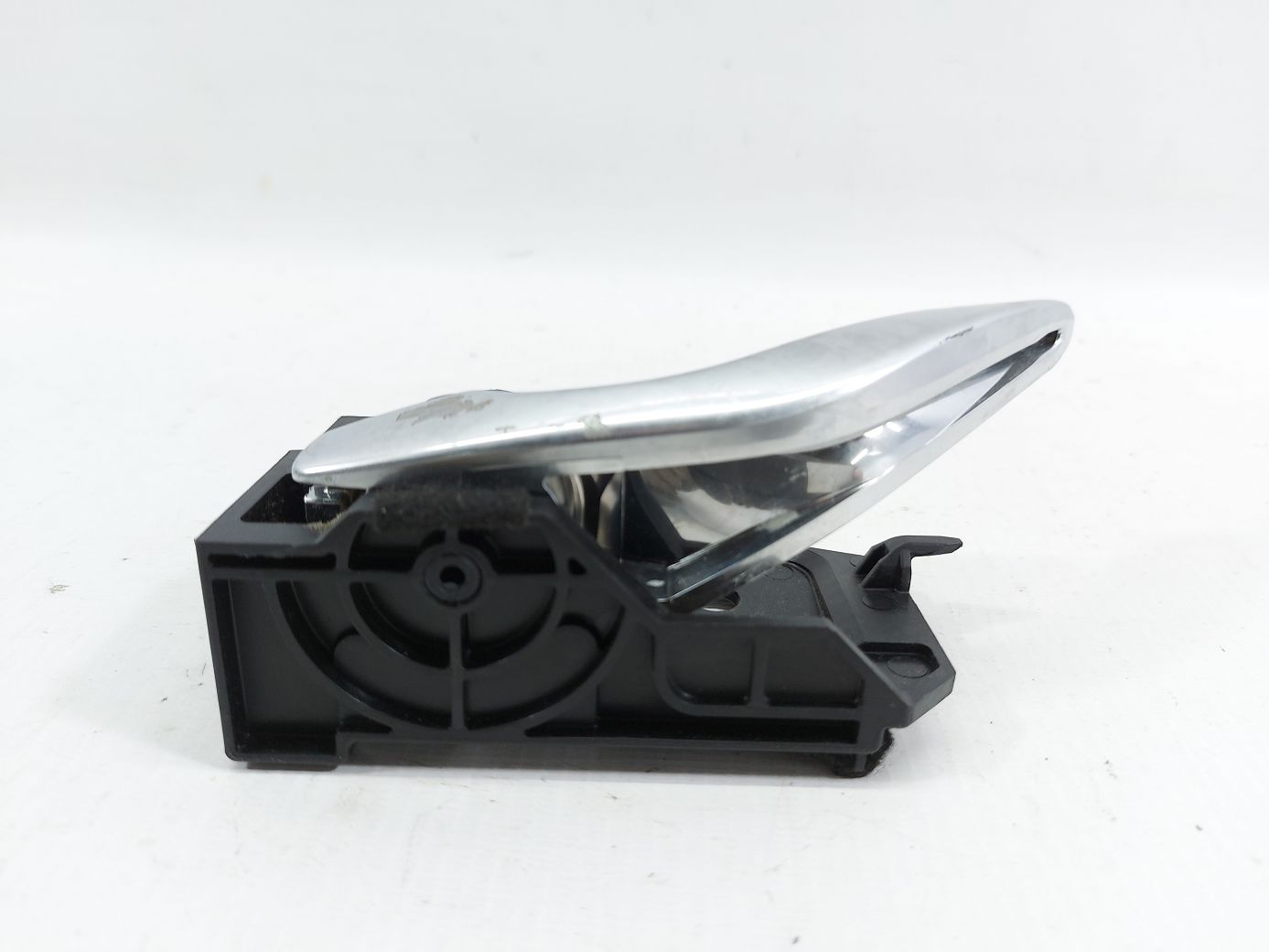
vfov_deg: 56.8
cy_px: 476
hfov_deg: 71.6
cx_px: 634
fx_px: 880
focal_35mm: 24
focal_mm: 5.23
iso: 50
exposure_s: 1/50
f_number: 1.8
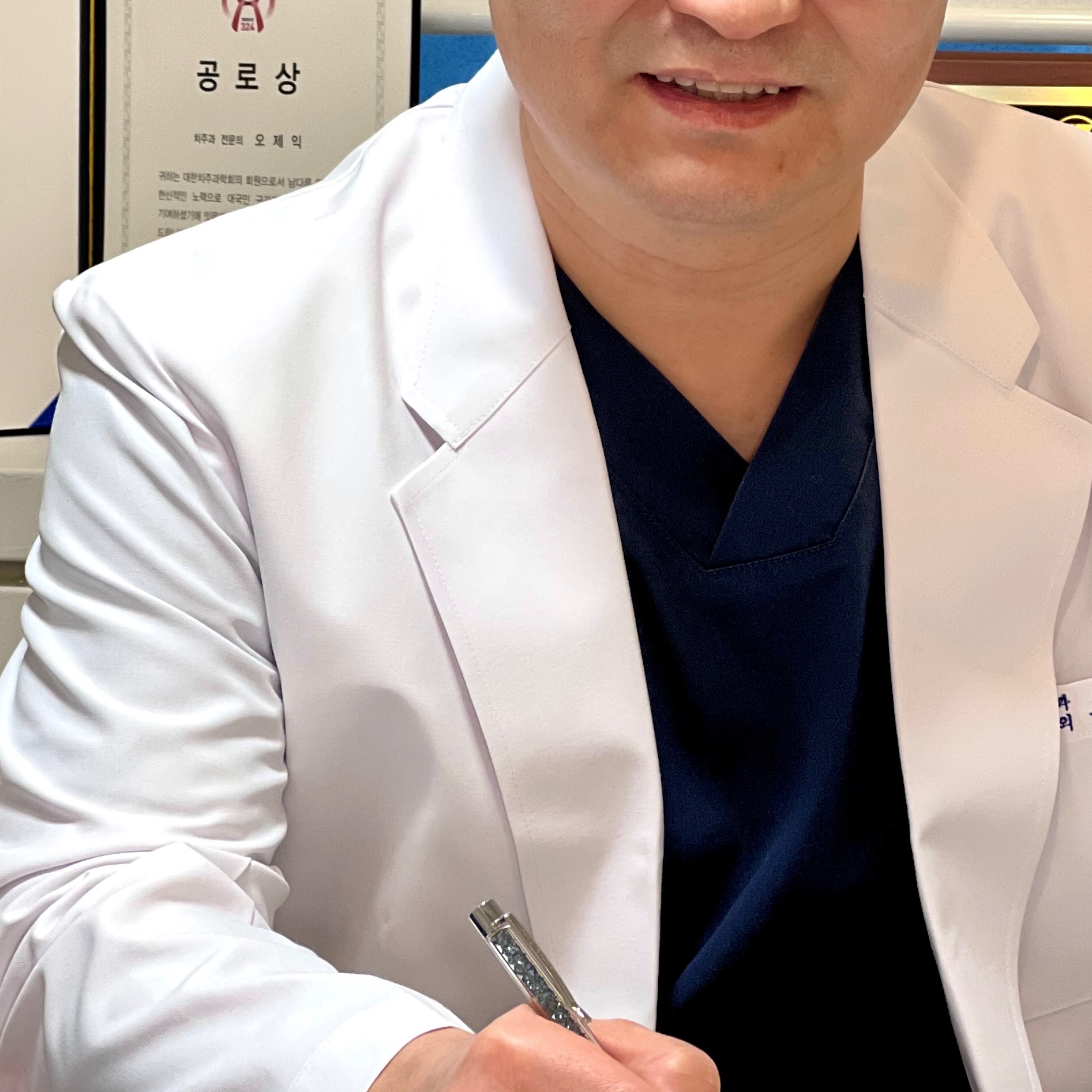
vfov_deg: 12.0
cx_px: 714
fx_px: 5175
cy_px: 397
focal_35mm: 145
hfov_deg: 12.0
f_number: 2.8
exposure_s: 1/40
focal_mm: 9
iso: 160
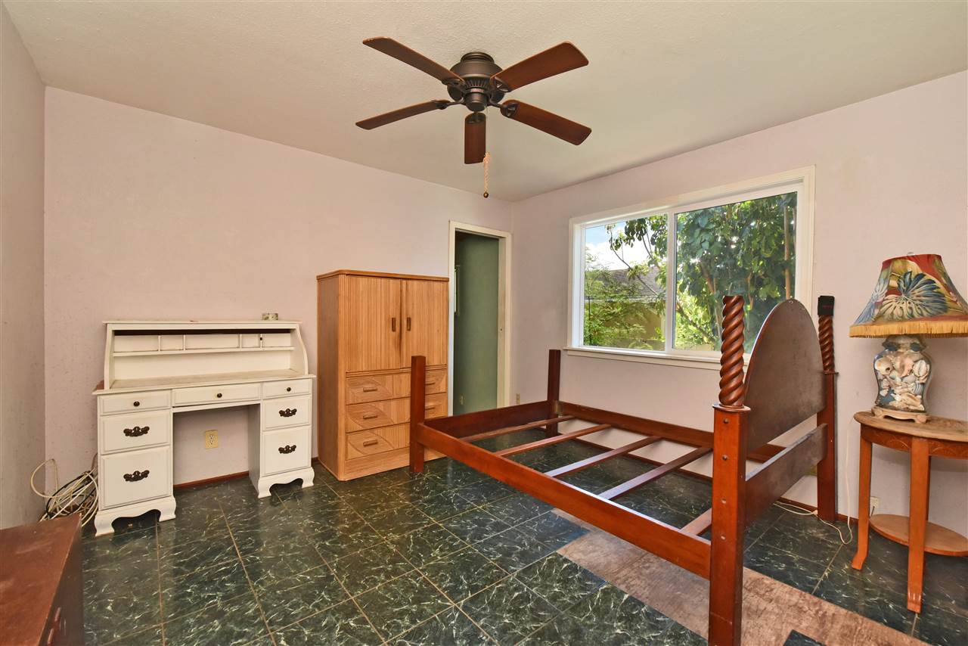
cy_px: 323
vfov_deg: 77.4
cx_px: 484
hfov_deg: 100.4
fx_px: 403
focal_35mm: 15
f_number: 16
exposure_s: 1/2000
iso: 6400
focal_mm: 15
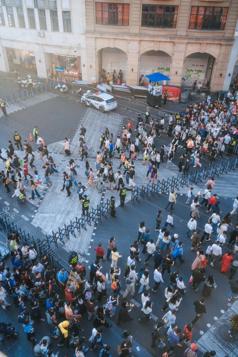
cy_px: 178
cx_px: 119
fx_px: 288
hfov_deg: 44.9
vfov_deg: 63.7
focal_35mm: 29
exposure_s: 1/320
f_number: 4.5
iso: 320
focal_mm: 29
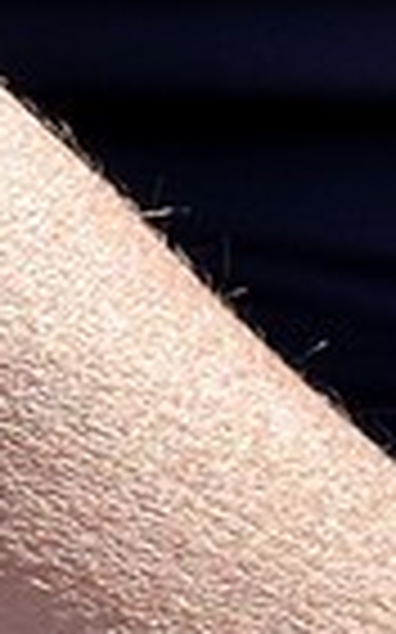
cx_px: 2196
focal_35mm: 580
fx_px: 10025
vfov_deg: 3.5
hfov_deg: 2.2
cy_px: 1848
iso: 200
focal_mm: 50
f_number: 7.1
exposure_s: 1/320
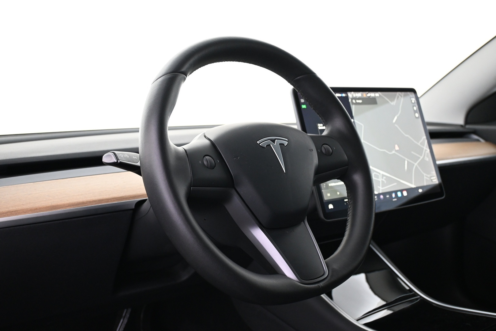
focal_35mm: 42
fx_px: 579
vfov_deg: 31.9
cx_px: 248
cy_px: 166
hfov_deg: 46.4
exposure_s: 1/15
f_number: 4.5
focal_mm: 28
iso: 1600
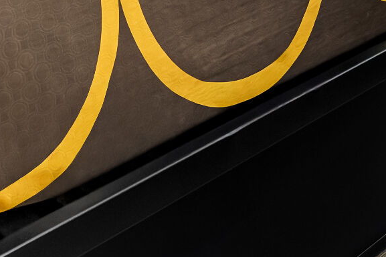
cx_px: 122
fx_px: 836
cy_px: -312
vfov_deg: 13.8
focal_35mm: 78
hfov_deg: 25.8
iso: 200
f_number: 8
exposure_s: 2
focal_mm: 15
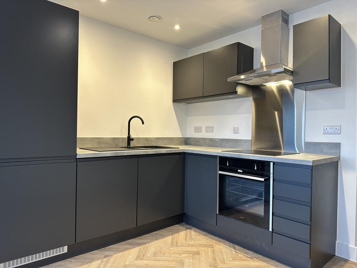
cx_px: 178
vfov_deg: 56.8
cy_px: 134
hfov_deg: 71.6
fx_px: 248
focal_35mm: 24
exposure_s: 1/50
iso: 160
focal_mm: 6.86
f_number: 1.78
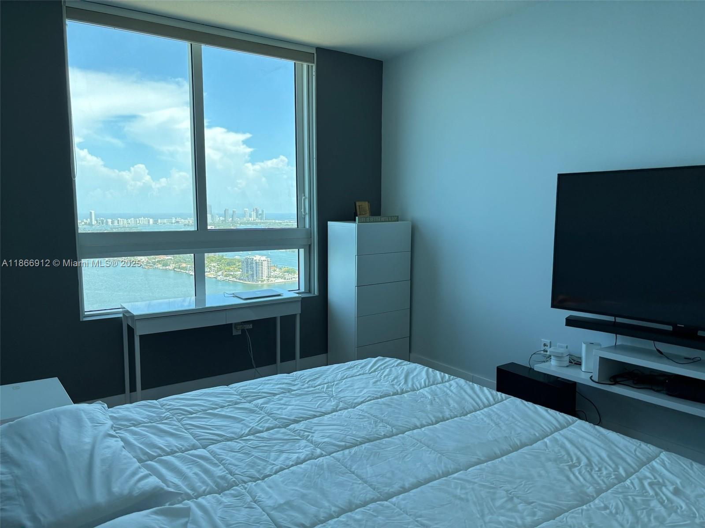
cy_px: 264
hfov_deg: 67.3
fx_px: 530
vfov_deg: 53.1
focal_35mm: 26
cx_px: 352
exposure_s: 1/421
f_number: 1.6
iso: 50
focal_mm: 5.96
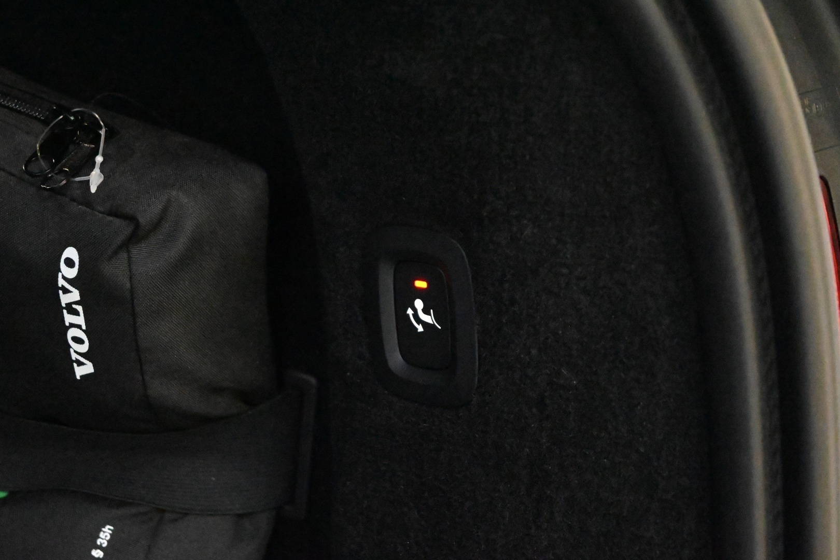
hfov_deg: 27.0
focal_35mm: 75
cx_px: 420
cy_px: 280
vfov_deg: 18.2
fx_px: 1750
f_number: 6.3
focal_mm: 50
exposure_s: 1/80
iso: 28800
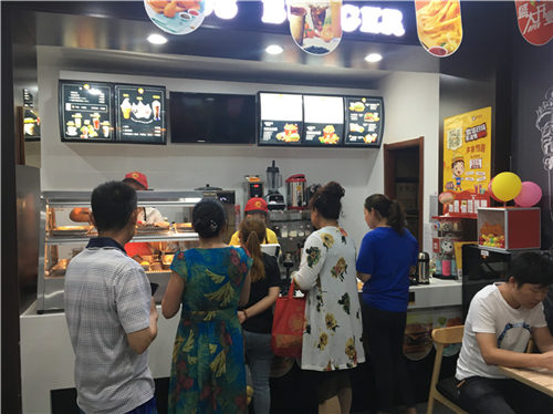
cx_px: 276
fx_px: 463
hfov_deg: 61.7
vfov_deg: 48.2
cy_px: 207
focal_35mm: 29
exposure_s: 1/33
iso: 80
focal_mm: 4.15
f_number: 2.2
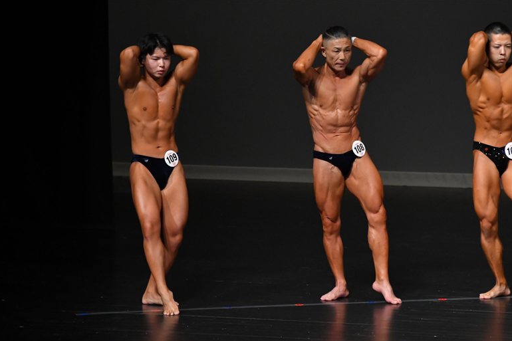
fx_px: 4934
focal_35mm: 347
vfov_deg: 4.0
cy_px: 171
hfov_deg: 5.9
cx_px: 255
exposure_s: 1/400
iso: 4000
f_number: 5.6
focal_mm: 230
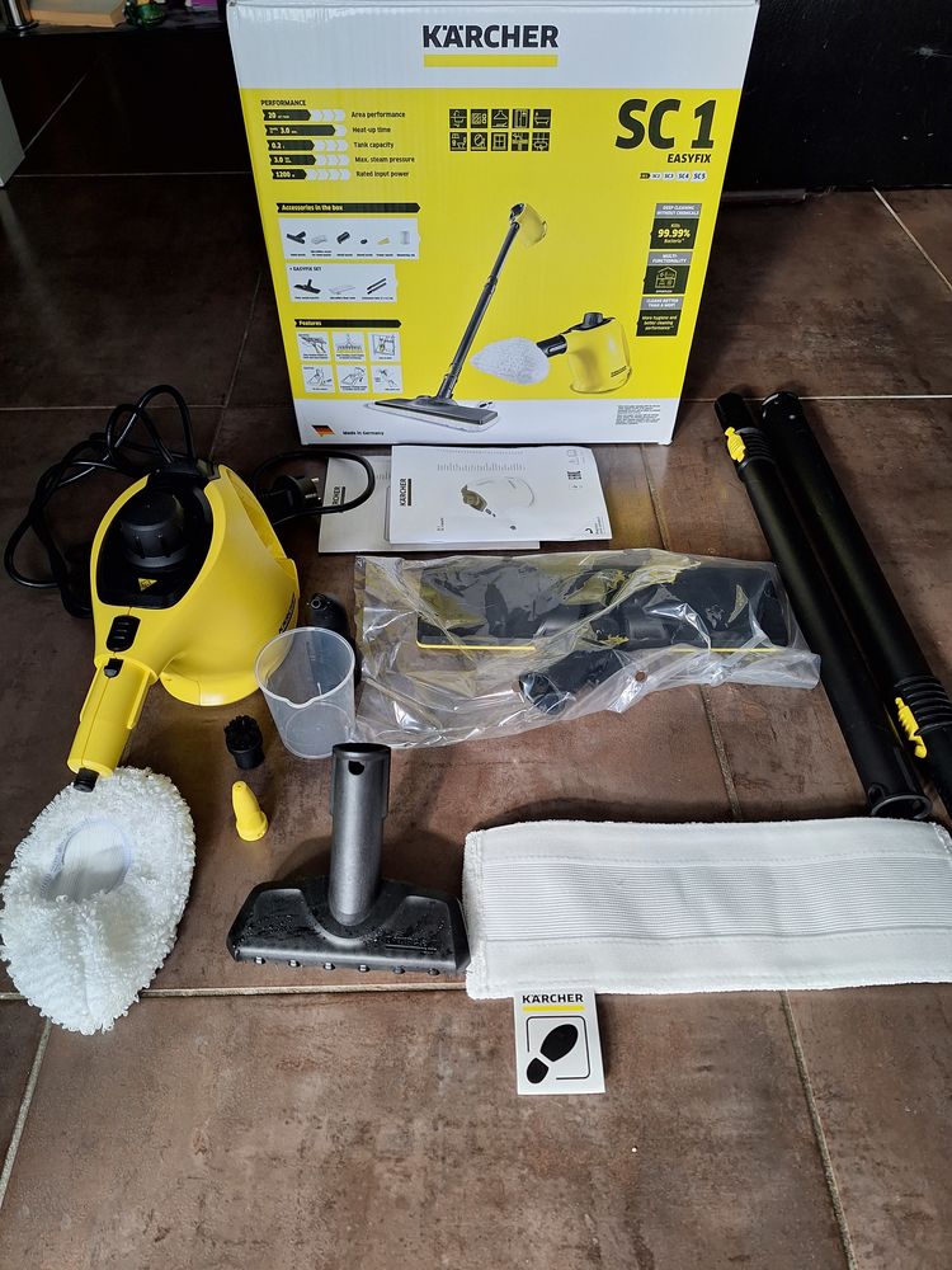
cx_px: 476
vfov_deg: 73.9
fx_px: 843
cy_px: 635
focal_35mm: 23
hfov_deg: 58.9
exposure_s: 1/50
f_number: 1.8
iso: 80
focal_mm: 5.54
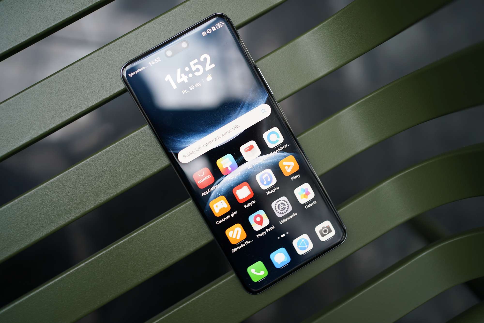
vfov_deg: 37.8
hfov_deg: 54.4
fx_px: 470
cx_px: 242
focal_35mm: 35
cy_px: 162
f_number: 2.2
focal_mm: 35
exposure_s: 1/40
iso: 200
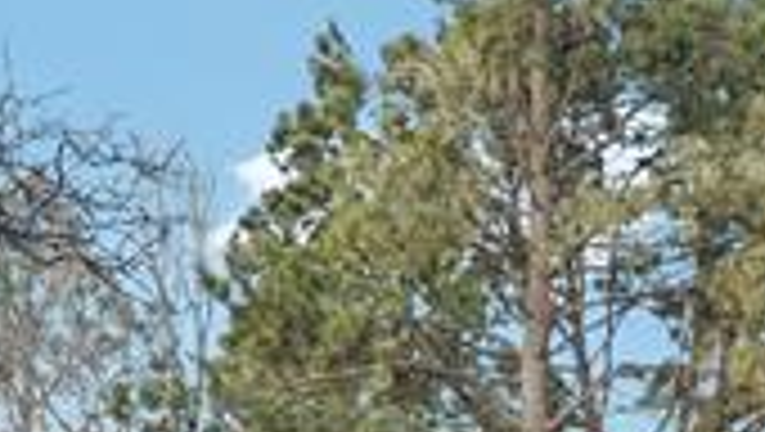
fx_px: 1246
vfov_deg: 16.9
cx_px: 549
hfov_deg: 33.6
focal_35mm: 61
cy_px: 729
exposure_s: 1/60
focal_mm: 10.4
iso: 800
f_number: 8
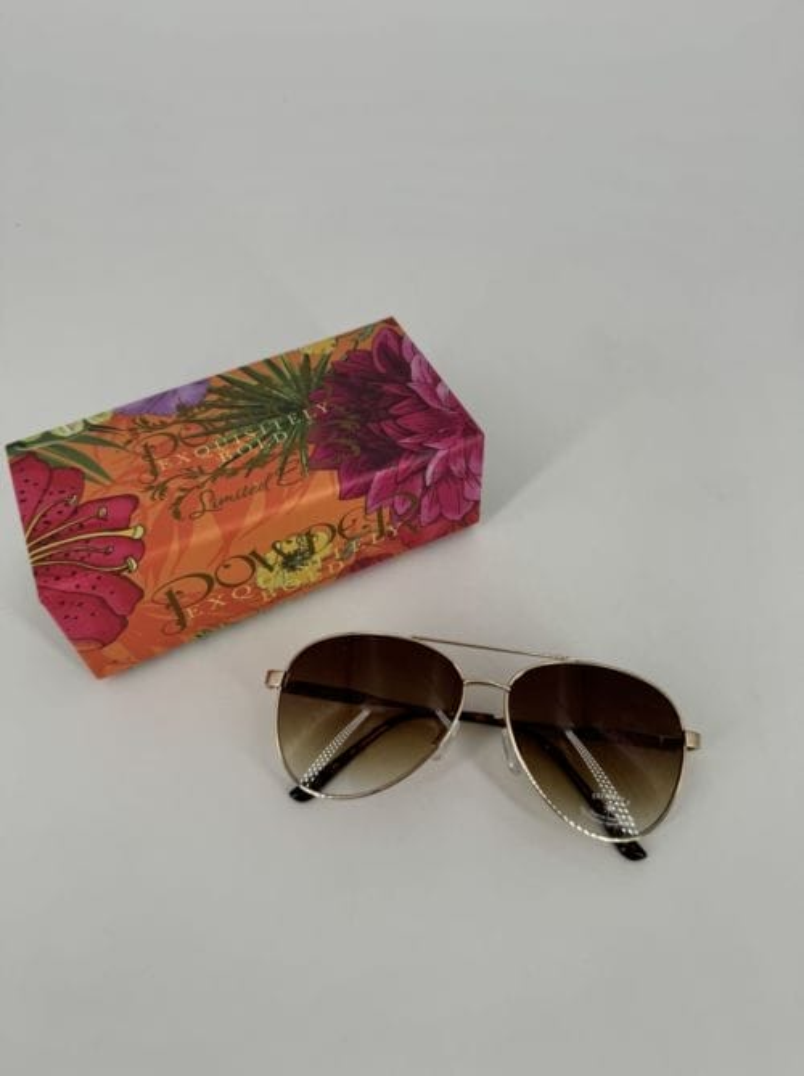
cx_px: 402
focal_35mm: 24
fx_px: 745
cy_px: 538
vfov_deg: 71.7
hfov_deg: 56.7
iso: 80
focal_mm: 6.76
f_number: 1.78
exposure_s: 1/1869
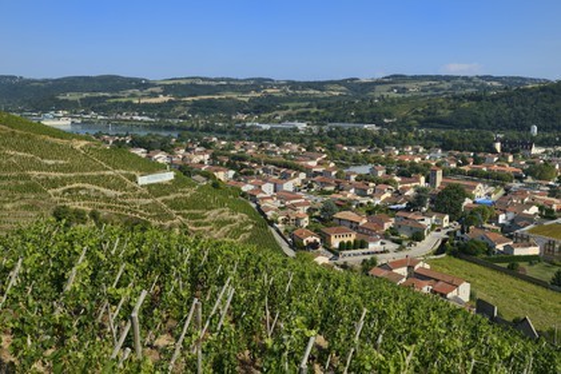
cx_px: 280
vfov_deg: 36.9
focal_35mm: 36
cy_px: 187
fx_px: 561
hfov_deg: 53.1
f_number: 14
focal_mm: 36
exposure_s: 1/250
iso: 200
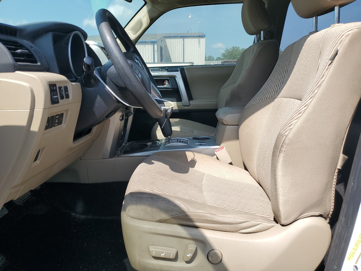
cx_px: 180
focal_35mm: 26
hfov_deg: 67.3
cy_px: 136
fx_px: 271
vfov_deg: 53.1
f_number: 1.5
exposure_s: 1/1667
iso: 50
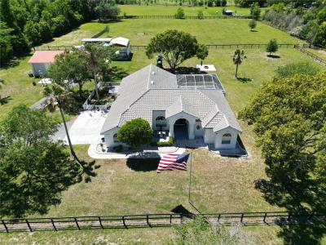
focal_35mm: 24
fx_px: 226
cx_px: 163
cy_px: 122
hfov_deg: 71.6
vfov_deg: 56.8
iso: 120
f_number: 1.7
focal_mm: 6.72
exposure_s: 1/2500
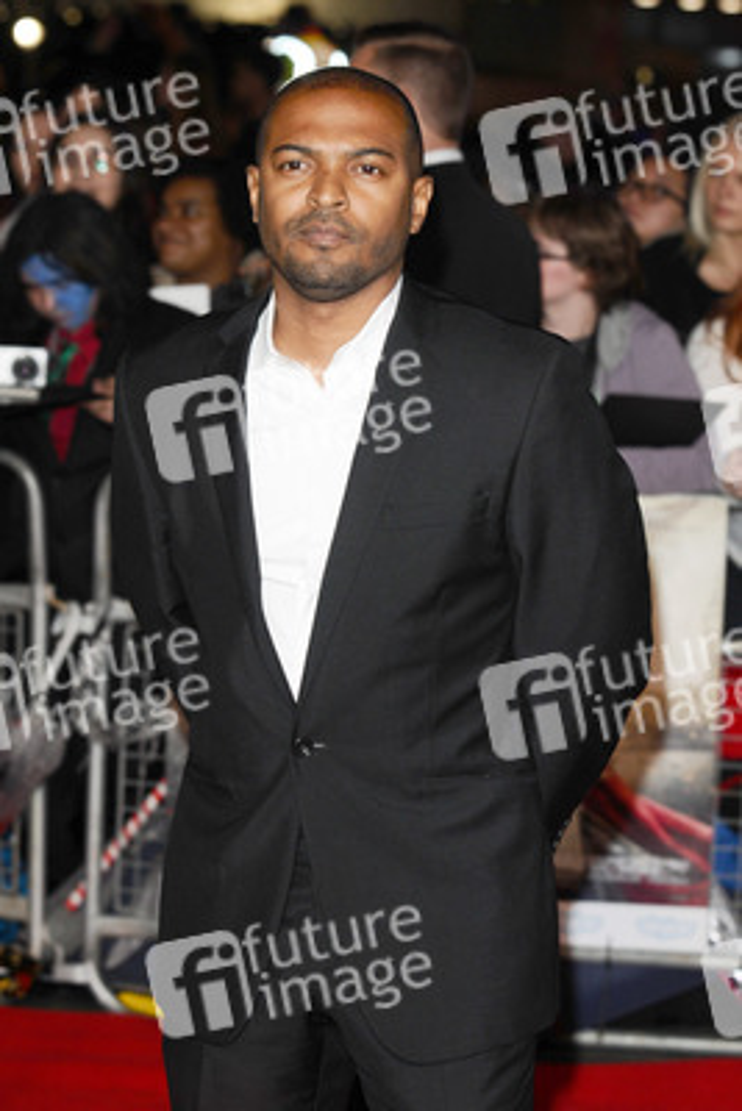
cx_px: 371
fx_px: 3707
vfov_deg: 17.1
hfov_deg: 11.4
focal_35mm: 120
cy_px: 556
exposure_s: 1/200
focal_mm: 80
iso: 320
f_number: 4.5
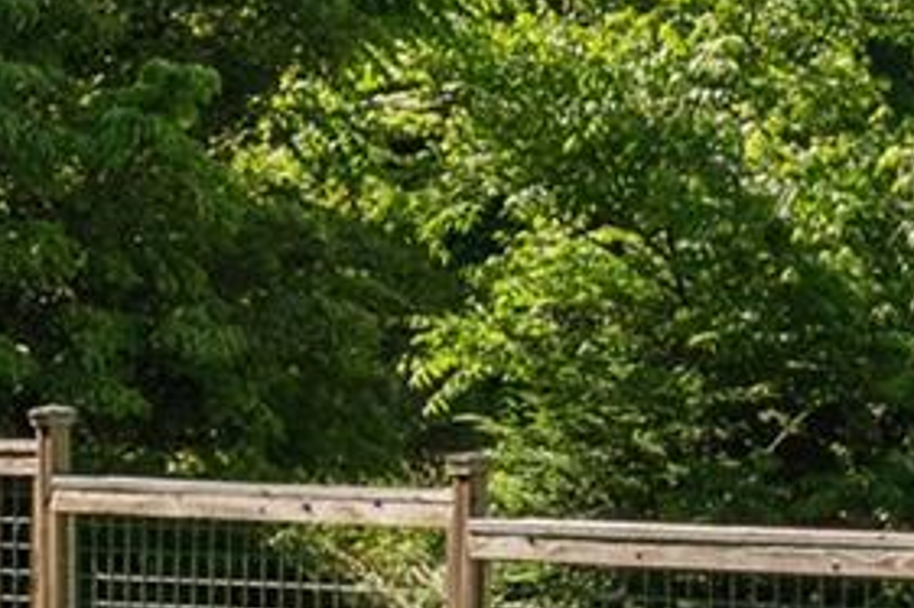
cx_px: 1496
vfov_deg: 11.0
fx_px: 3146
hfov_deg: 14.9
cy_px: 146
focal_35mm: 124
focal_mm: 17
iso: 320
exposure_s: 1/1250
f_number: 8
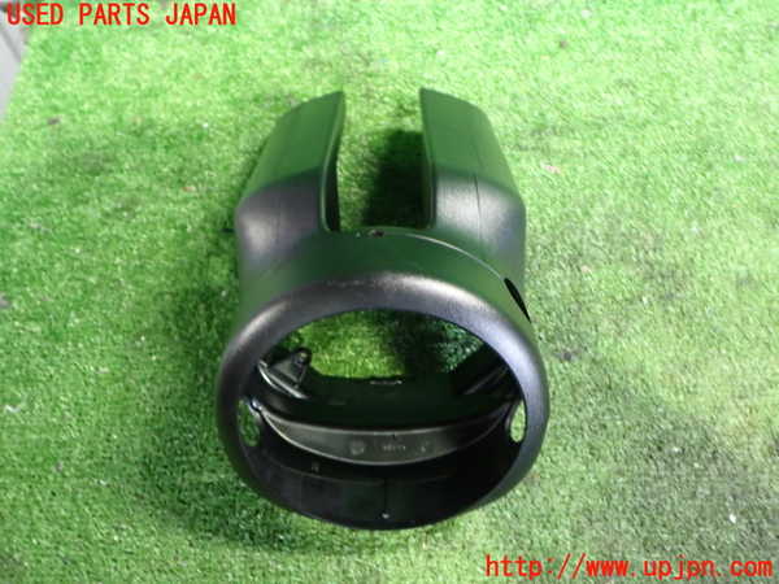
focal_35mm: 30
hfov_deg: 60.0
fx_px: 675
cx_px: 390
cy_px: 292
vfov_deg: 46.8
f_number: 2.3
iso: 800
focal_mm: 5.4
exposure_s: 1/20
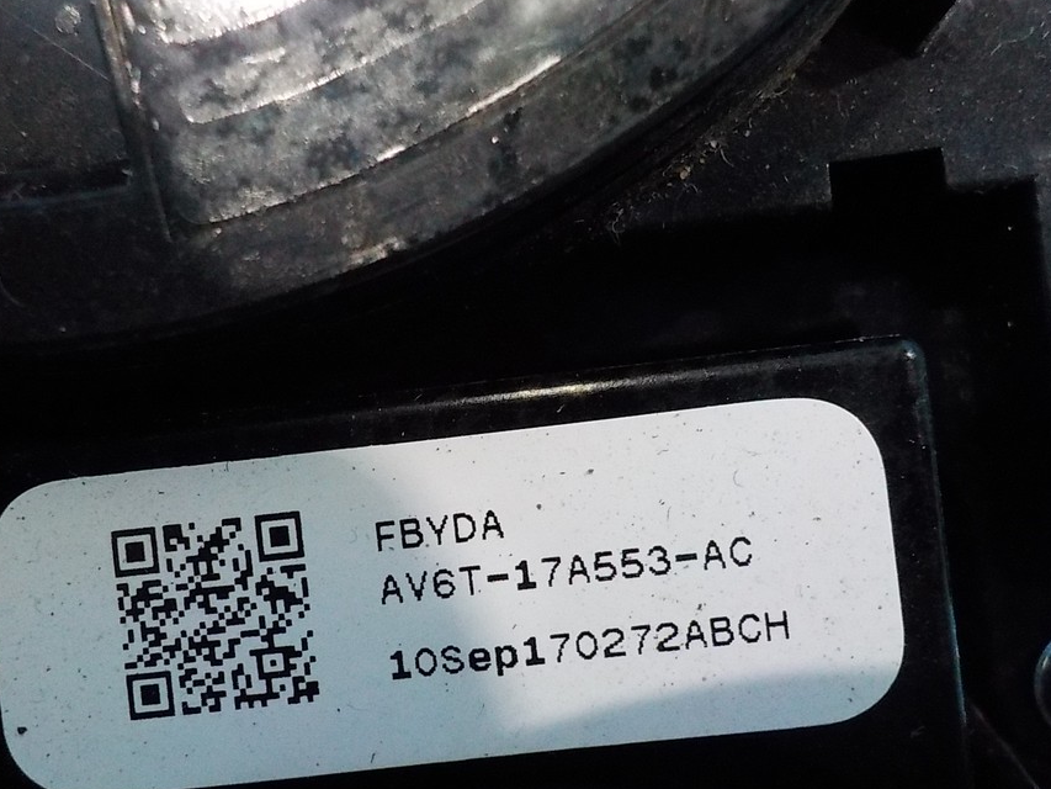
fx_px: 1093
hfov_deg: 51.3
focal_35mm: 36
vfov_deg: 39.6
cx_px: 476
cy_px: 440
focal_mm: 4.1
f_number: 3.3
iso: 800
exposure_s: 1/50
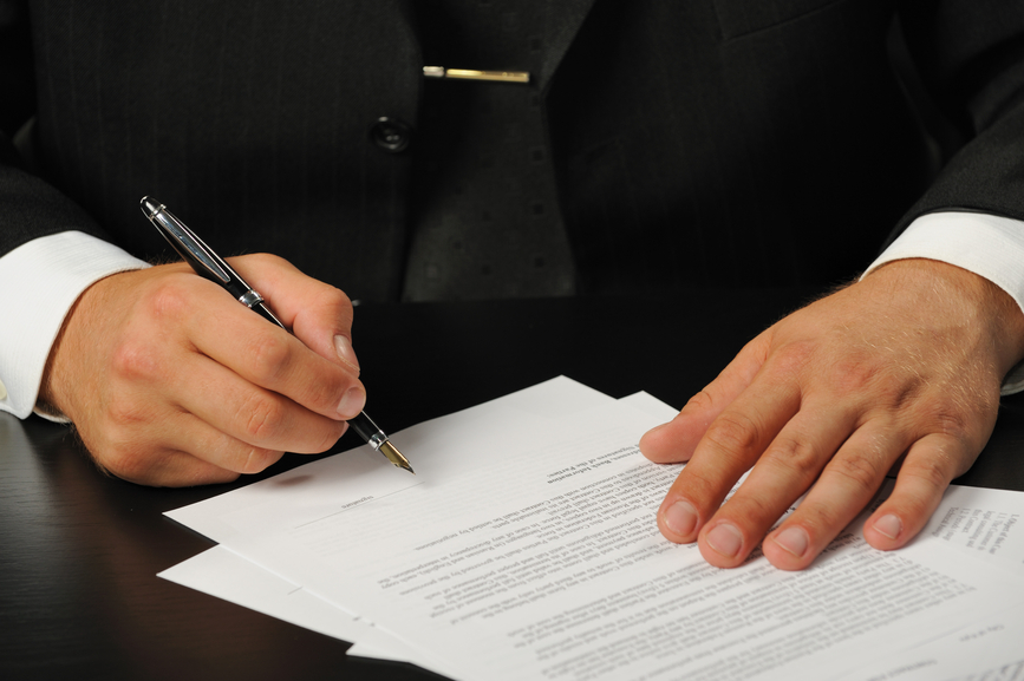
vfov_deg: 9.8
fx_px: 3980
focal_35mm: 140
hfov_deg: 14.7
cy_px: 340
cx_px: 512
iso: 200
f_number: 7.1
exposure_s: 1/250
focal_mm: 140
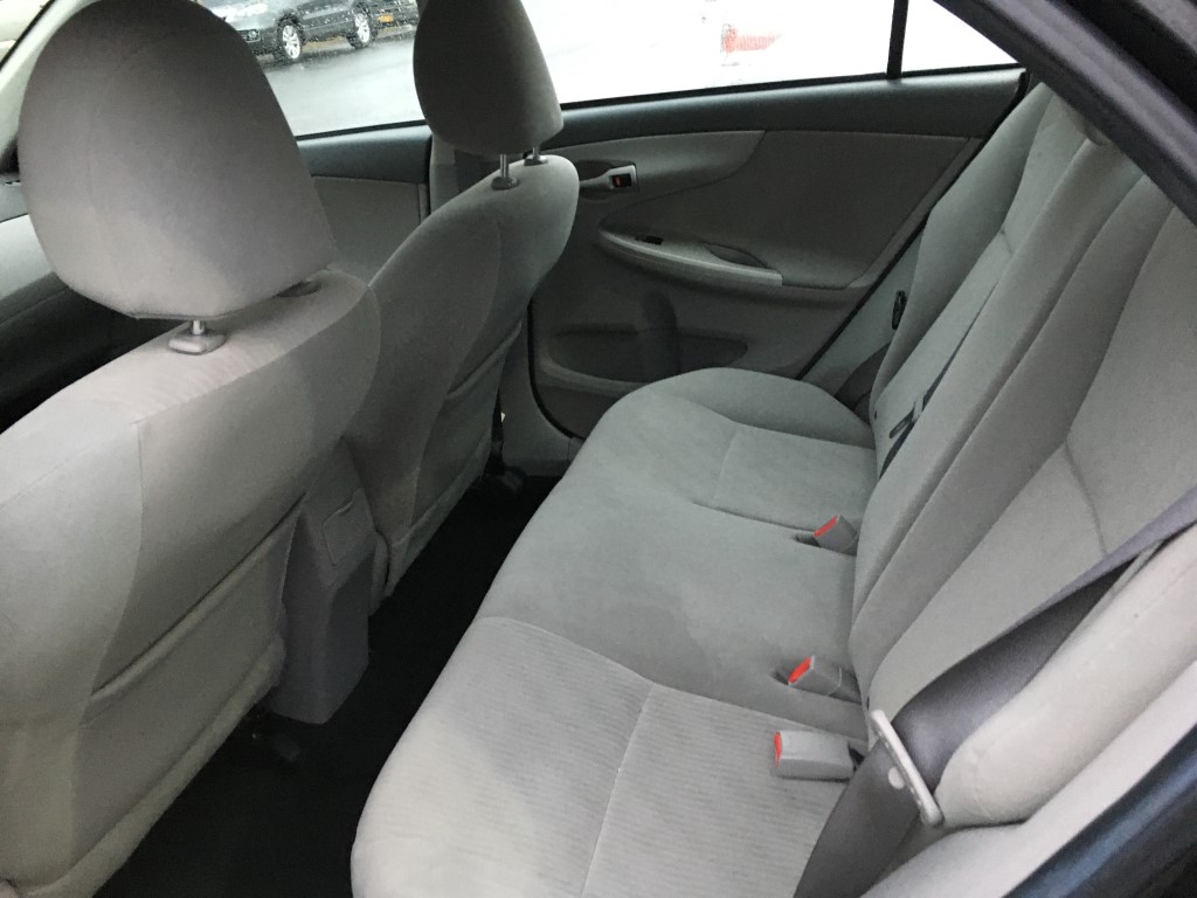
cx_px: 598
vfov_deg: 48.2
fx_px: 1003
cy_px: 449
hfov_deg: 61.7
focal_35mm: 29
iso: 200
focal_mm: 4.15
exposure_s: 1/30
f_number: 2.2
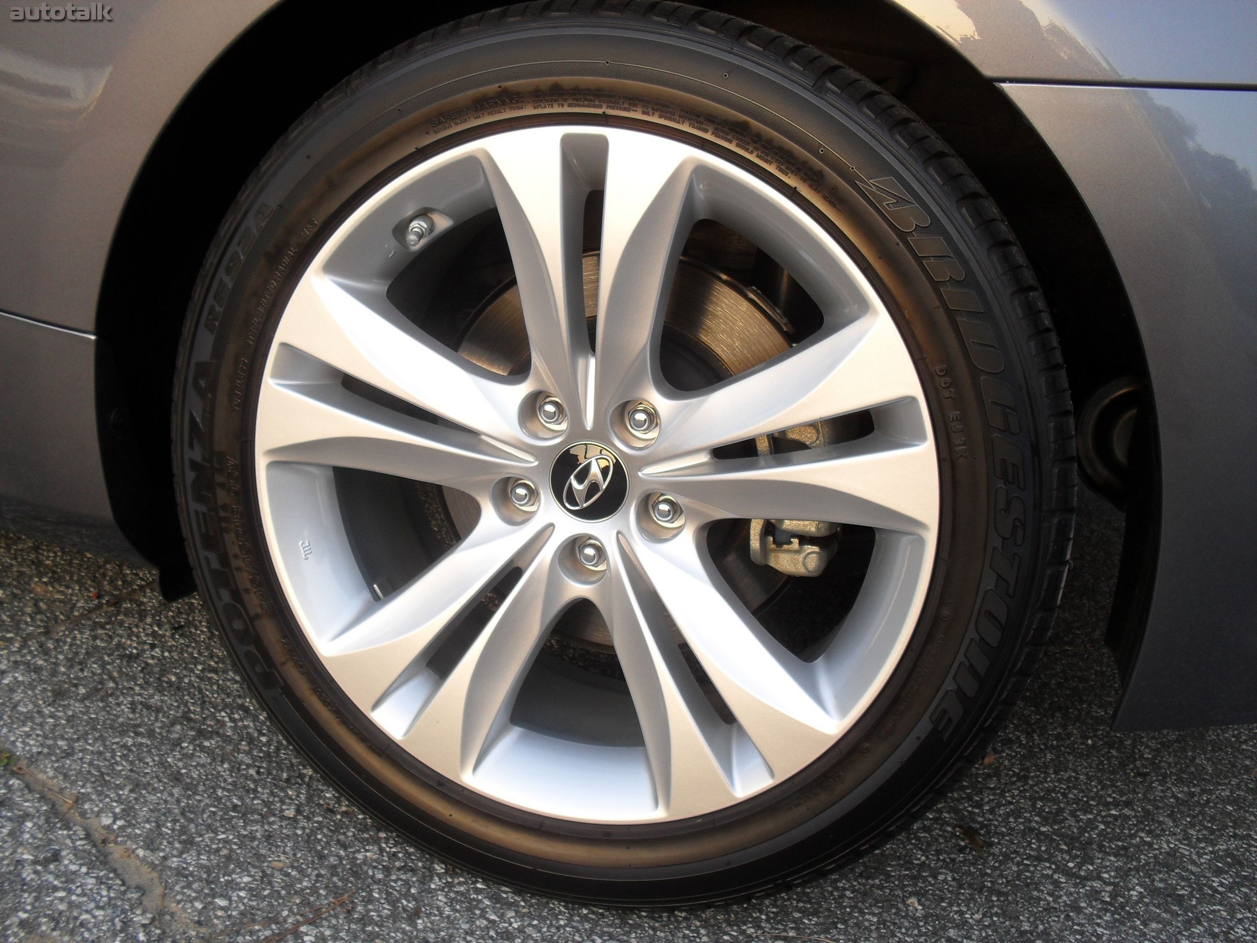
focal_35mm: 35
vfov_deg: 40.7
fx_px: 1271
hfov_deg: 52.6
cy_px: 472
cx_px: 628
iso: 80
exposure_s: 1/45
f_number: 3.2
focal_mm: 6.3
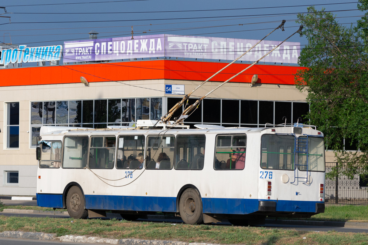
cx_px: 184
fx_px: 1533
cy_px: 122
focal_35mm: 150
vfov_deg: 9.1
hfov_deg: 13.7
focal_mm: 100
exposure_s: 1/1600
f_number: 6.3
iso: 400
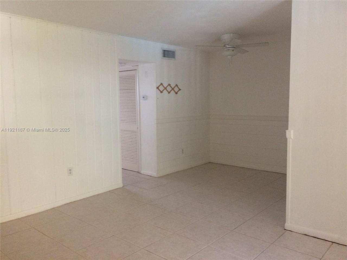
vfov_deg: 48.2
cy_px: 130
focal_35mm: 29
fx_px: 291
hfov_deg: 61.7
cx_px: 174
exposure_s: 1/24
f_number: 2.2
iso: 320
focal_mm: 4.15
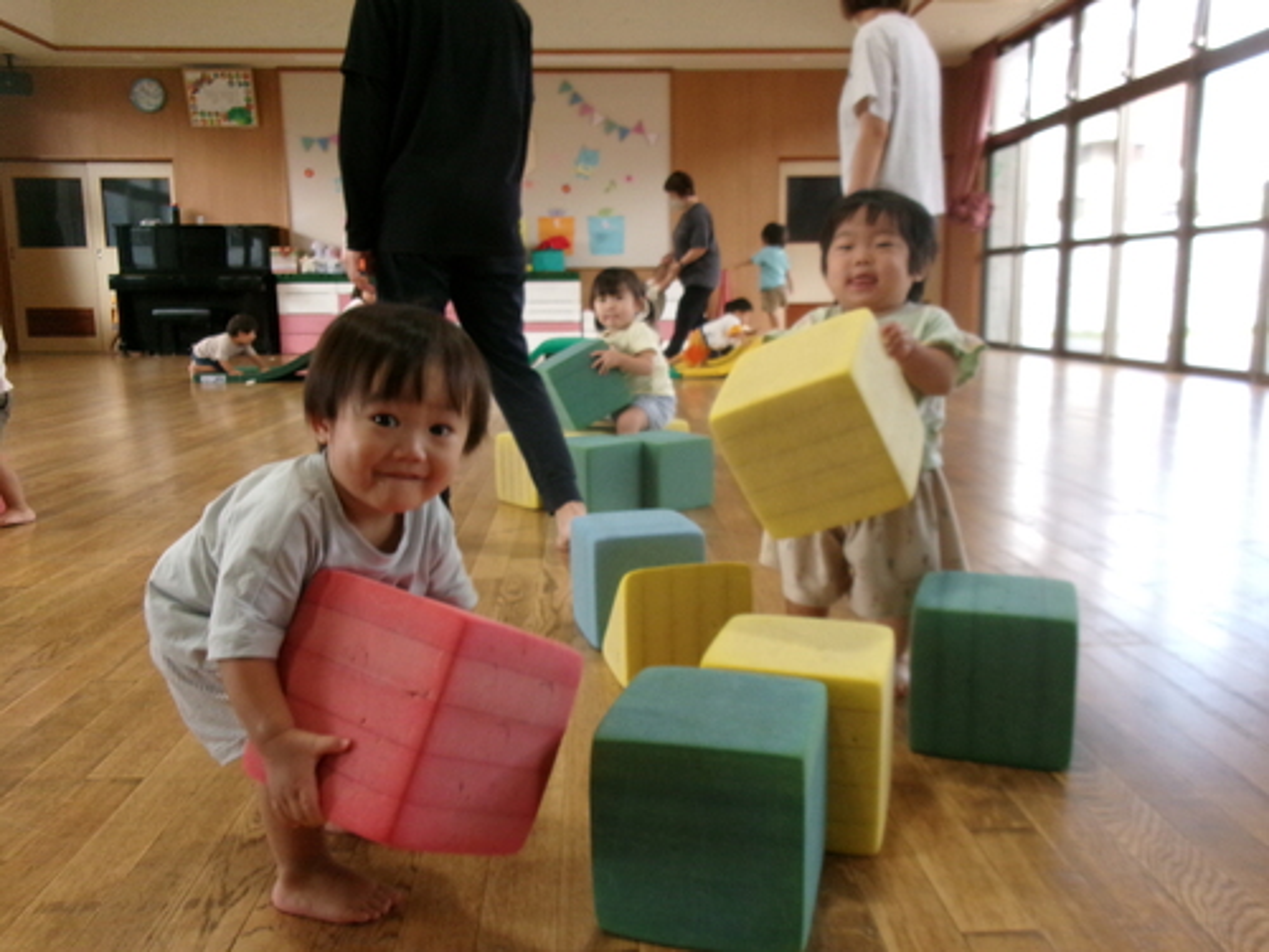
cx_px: 634
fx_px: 1026
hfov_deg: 63.4
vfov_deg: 49.7
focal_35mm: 28
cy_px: 476
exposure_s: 1/125
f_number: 3.9
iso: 454
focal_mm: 5.1
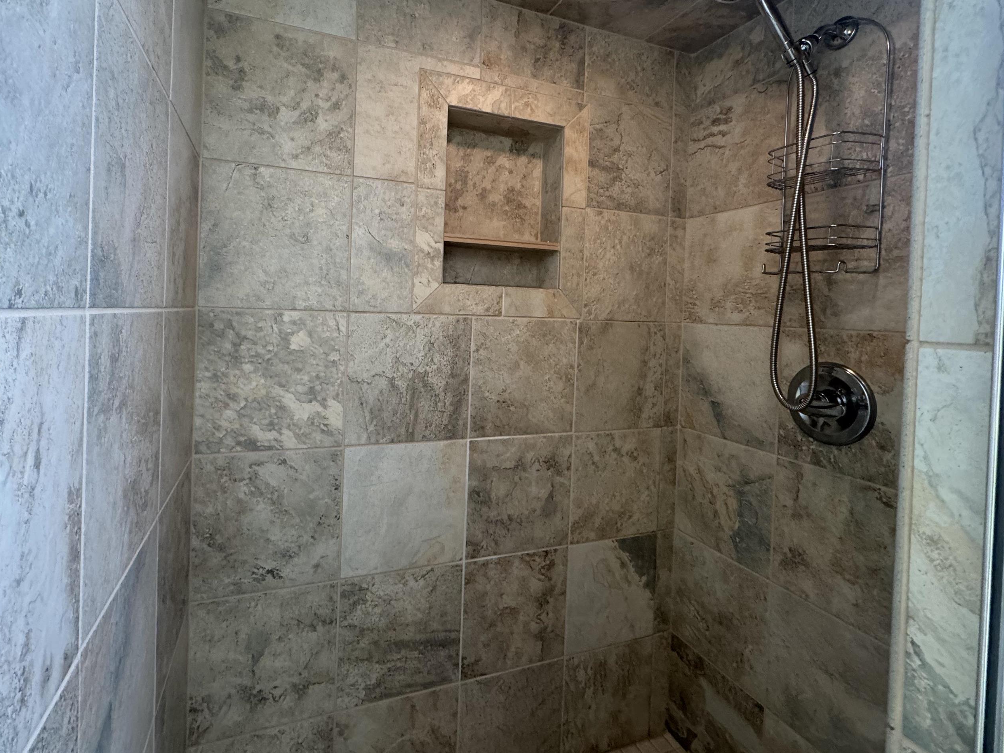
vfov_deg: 74.2
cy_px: 317
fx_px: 493
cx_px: 452
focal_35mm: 17
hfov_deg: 90.7
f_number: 2.2
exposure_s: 1/60
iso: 250
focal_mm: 2.22
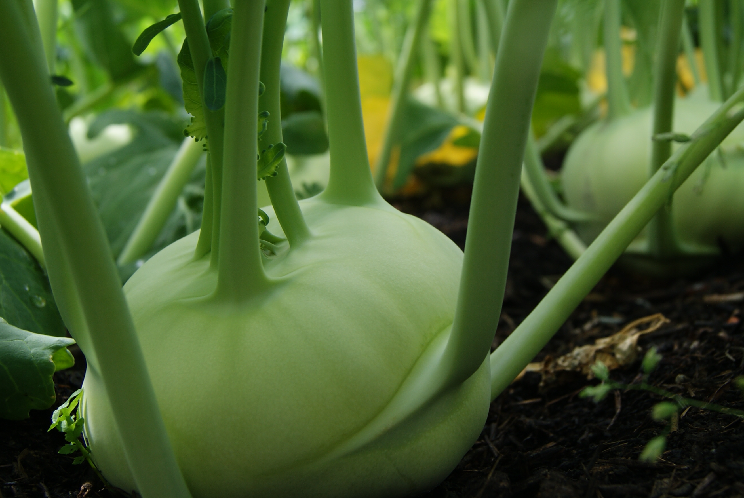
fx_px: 1283
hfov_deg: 32.2
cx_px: 460
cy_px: 209
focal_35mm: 62
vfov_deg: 22.0
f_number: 5.6
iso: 100
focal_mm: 28
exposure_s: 1/50
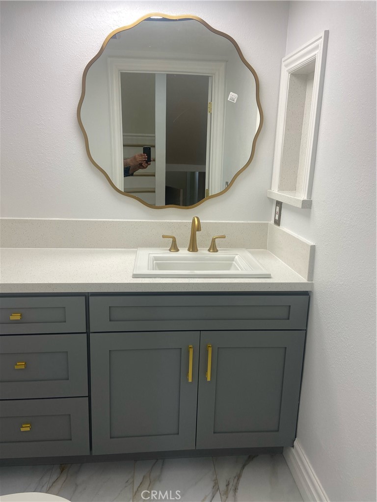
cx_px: 188
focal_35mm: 26
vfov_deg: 67.3
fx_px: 378
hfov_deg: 53.1
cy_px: 251
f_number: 1.8
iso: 40
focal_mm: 4.25
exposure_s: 1/120
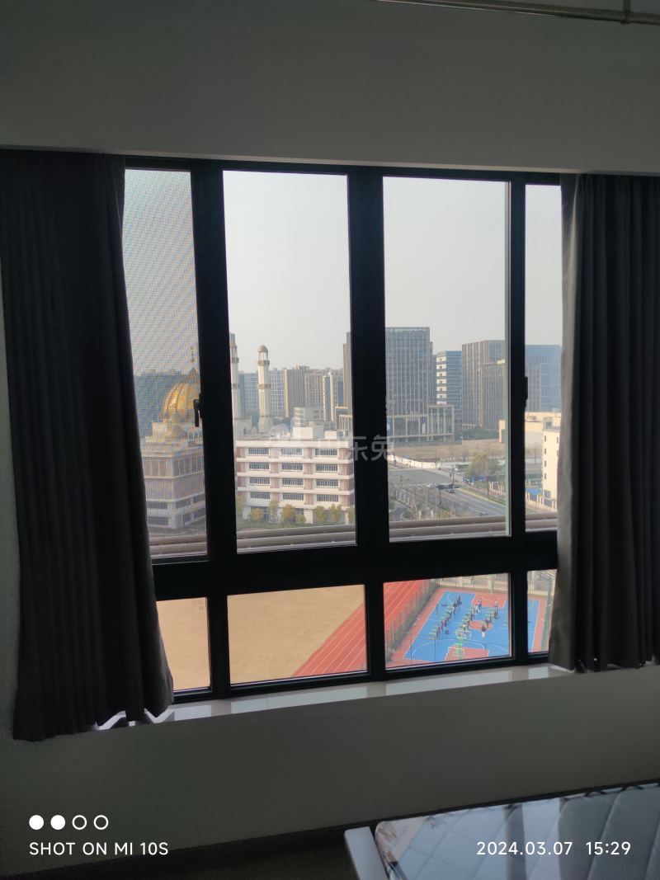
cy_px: 440
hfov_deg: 56.8
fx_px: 610
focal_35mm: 24
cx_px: 330
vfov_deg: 71.6
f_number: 1.69
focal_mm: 6.72
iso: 50
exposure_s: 1/1031
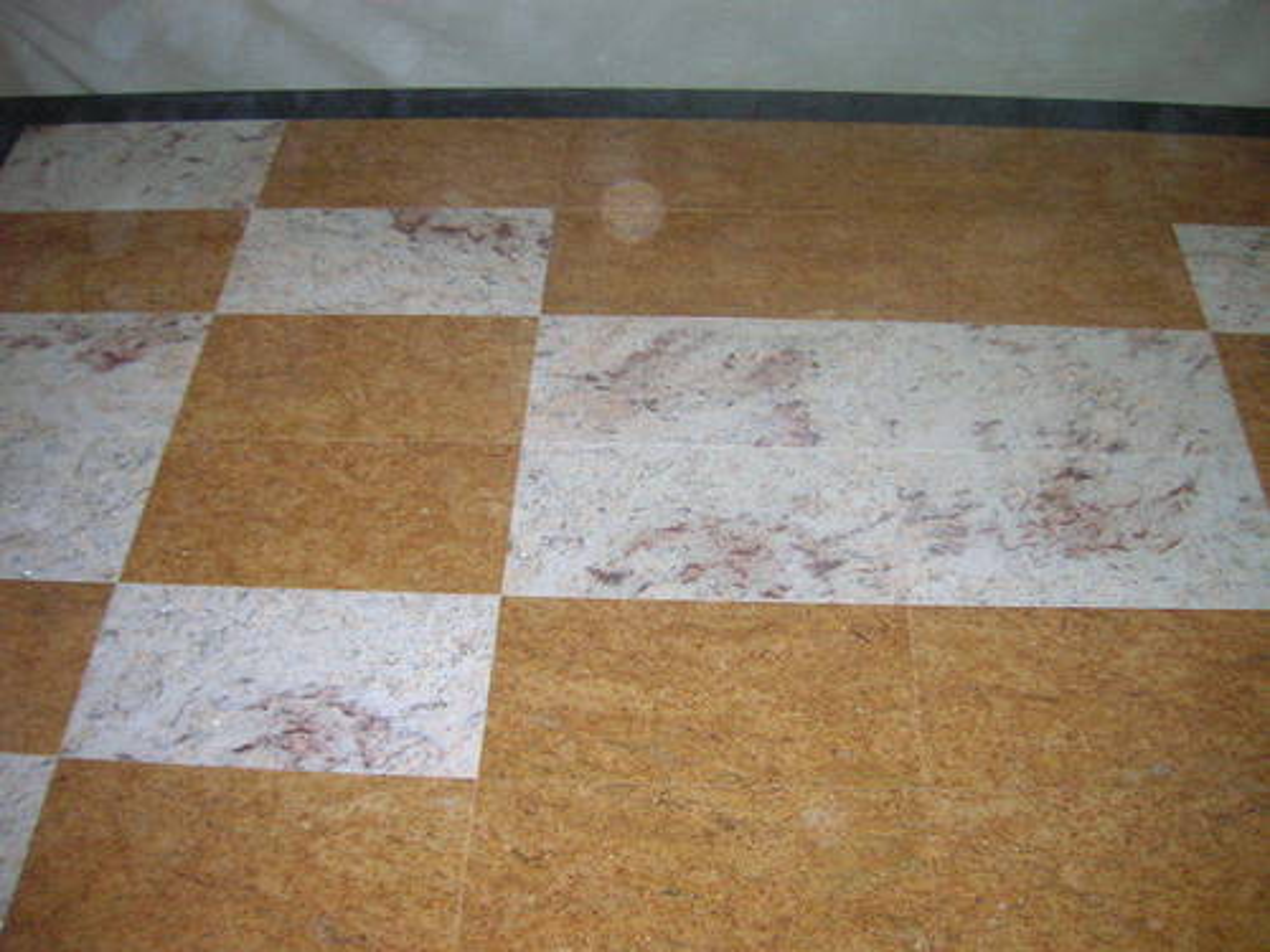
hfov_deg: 54.0
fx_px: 1247
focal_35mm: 34
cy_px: 476
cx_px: 635
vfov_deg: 41.8
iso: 145
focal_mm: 5.7
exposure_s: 1/60.1
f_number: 2.9
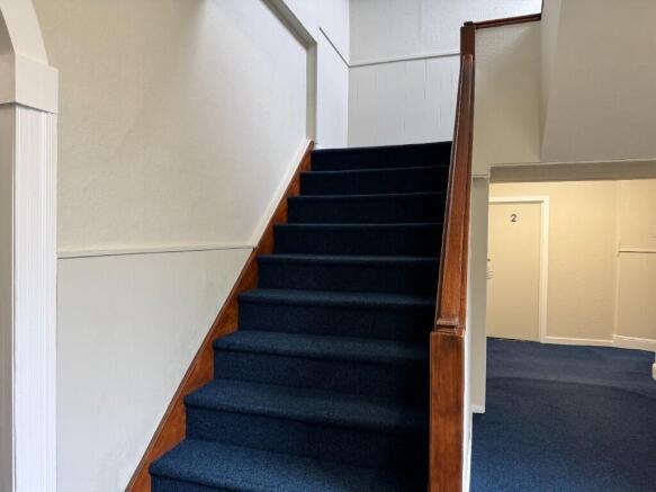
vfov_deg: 56.8
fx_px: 455
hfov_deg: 71.6
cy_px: 246
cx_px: 328
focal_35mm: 24
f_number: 1.78
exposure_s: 1/100
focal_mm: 6.76
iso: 125
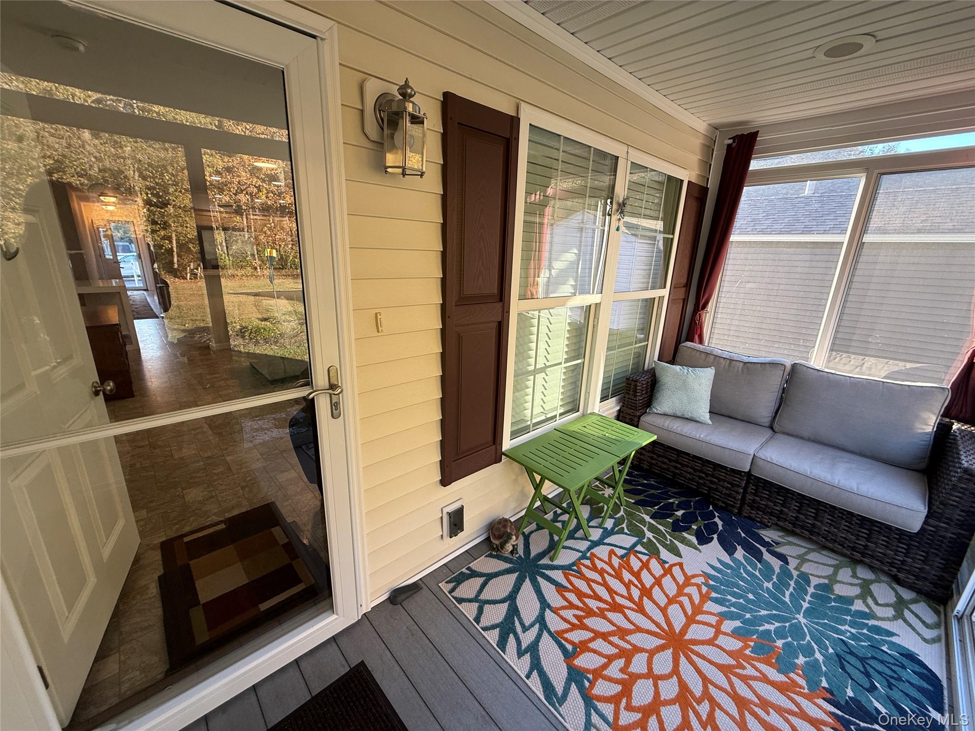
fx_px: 394
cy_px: 366
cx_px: 488
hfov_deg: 102.1
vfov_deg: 85.7
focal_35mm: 14
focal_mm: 2.22
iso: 64
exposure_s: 1/99
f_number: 2.2
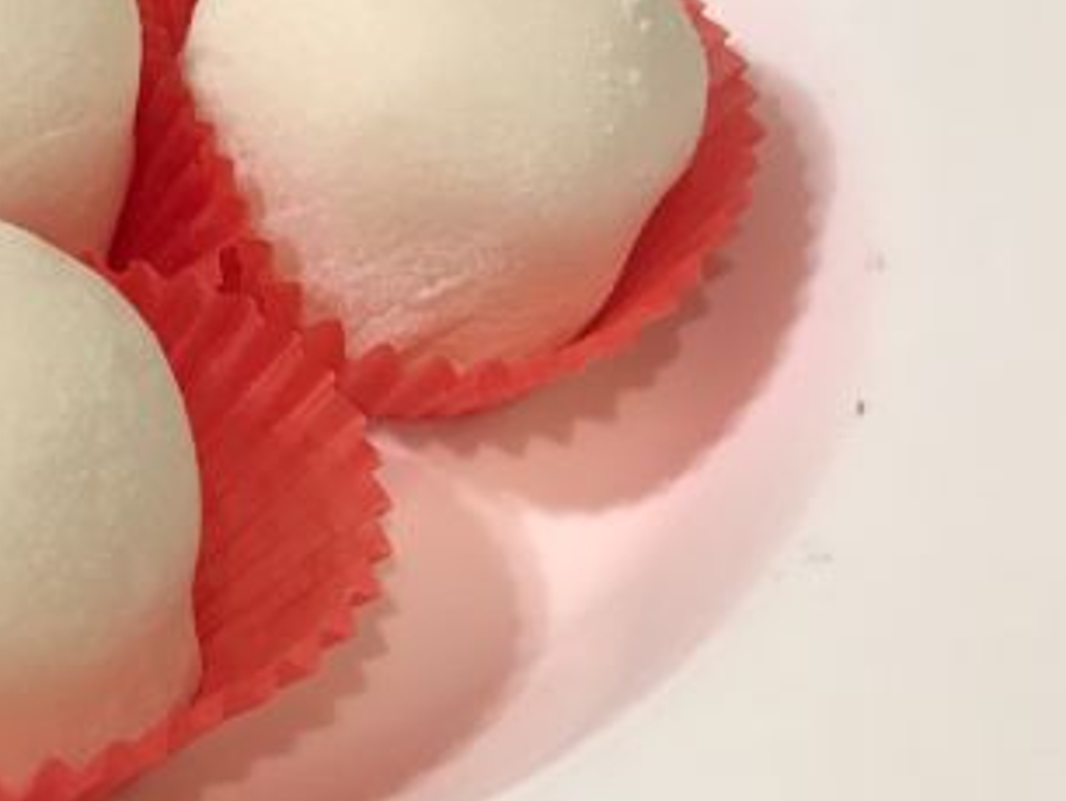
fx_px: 1972
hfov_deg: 27.8
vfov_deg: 22.8
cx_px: -91
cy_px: 216
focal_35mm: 64
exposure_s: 1/20
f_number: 1.8
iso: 40
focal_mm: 3.99
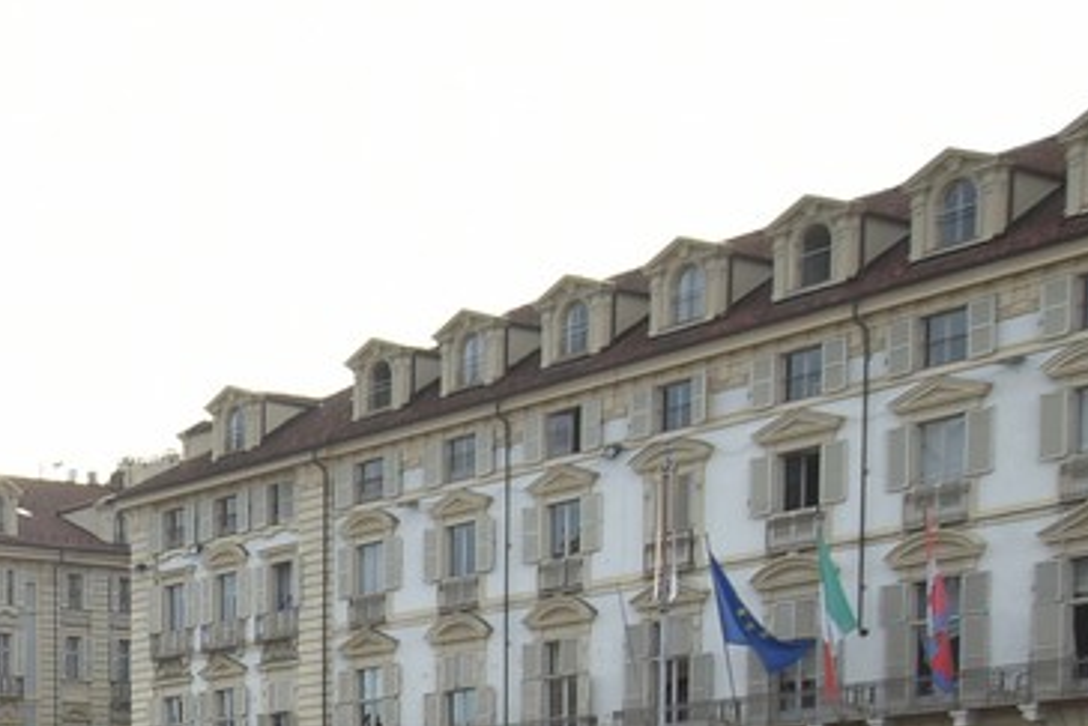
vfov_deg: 18.4
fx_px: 2056
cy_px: 995
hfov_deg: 23.7
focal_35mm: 68
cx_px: -531
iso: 500
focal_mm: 22
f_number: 7.1
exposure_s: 1/500
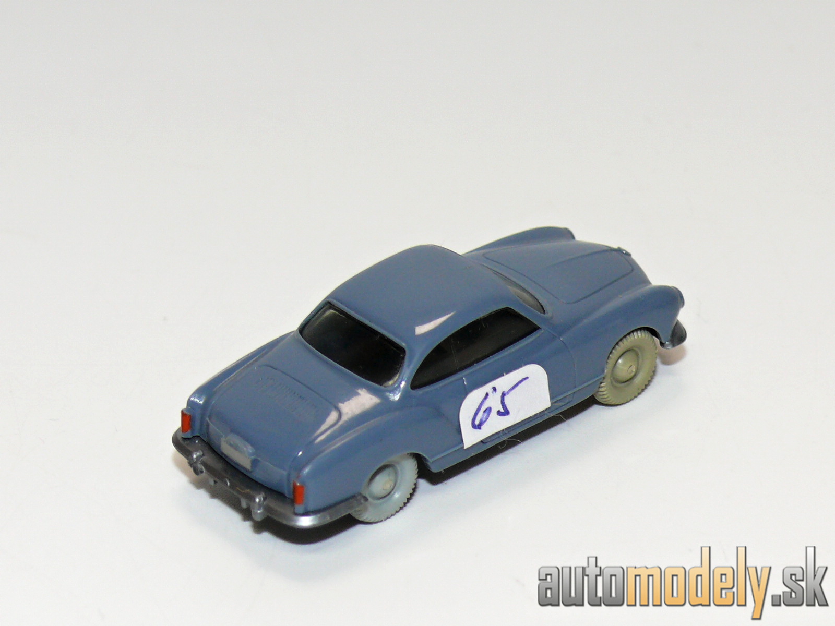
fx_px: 3305
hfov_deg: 14.4
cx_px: 418
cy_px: 313
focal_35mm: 137
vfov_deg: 10.8
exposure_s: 1/30
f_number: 4
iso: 100
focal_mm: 16.3
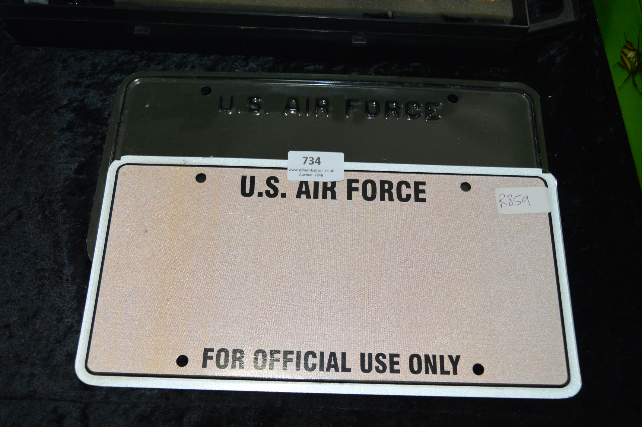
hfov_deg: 53.2
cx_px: 321
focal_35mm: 36
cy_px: 214
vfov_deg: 36.8
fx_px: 641
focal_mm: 24
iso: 500
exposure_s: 1/60
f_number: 4
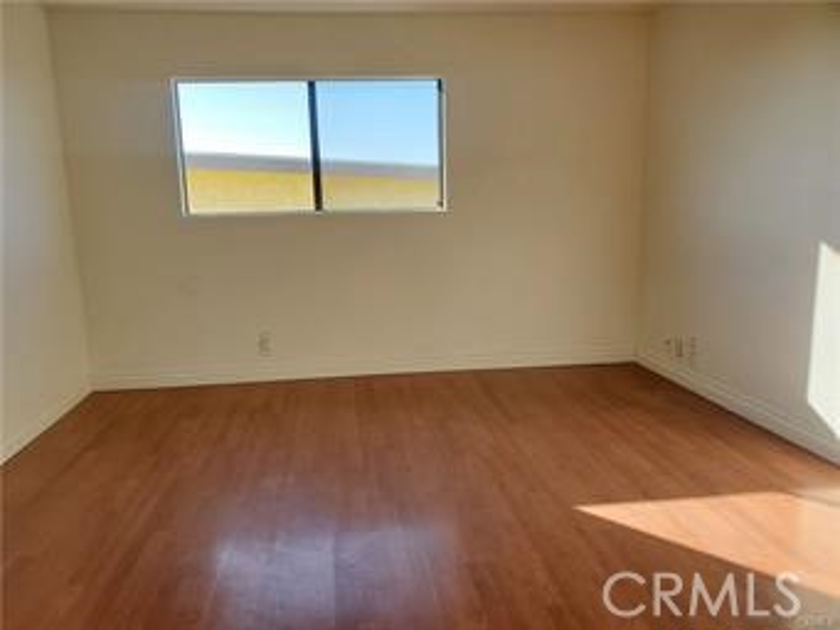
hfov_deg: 67.3
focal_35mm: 26
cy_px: 315
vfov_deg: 53.1
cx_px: 420
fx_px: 631
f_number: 2.4
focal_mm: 4.3
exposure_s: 1/267
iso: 50
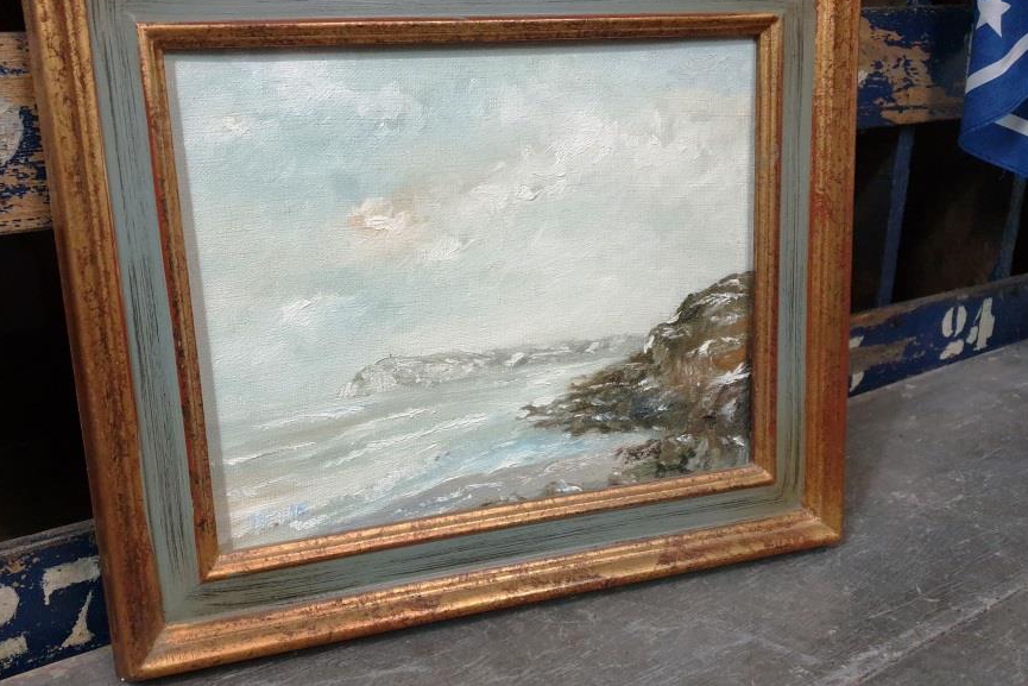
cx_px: 450
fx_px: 914
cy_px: 345
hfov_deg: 58.5
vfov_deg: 41.1
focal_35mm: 32
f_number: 1.5
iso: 320
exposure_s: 1/50
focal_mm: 4.3
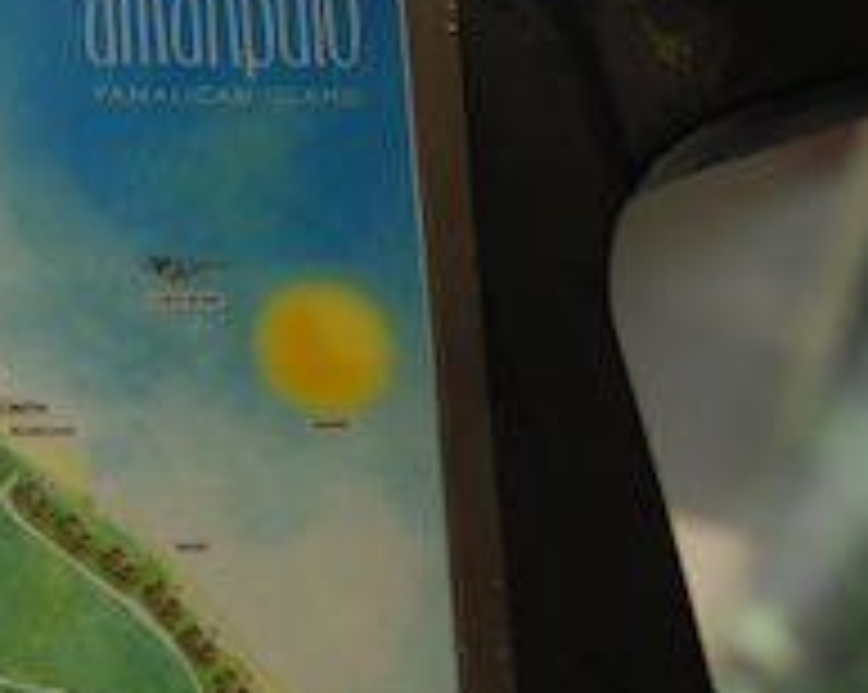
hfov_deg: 15.2
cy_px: 405
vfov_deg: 13.0
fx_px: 3040
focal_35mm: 118
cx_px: -396
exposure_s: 1/80
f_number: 4.5
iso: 200
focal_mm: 27
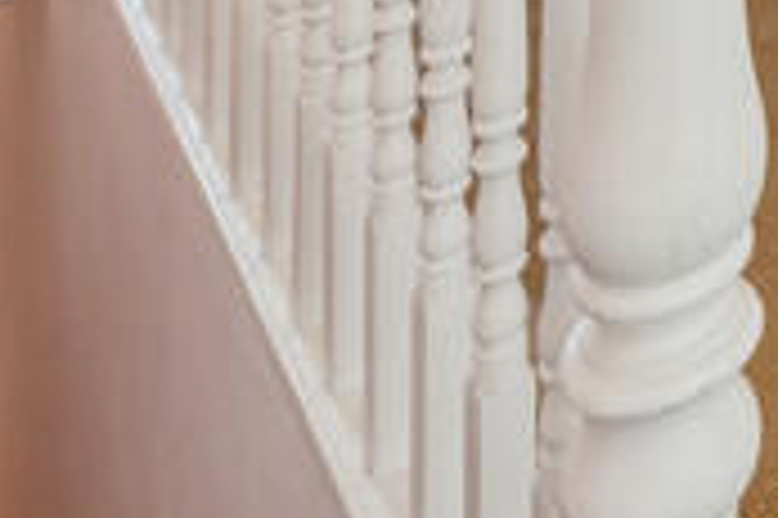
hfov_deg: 20.1
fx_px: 1533
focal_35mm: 71
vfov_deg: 12.8
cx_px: 1417
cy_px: -840
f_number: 9.5
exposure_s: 1/1.43
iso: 50
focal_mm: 12
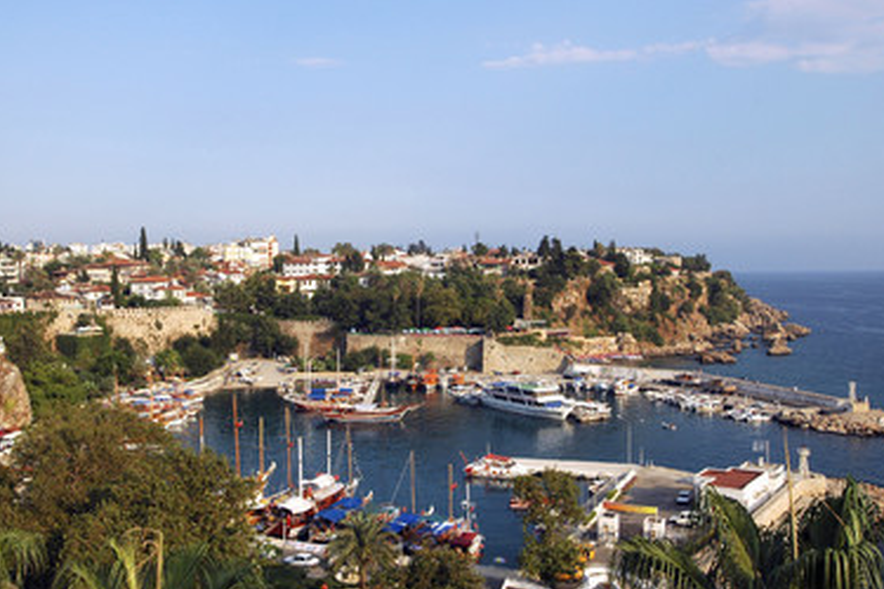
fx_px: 908
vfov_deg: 35.9
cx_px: 397
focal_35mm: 37
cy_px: 309
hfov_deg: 51.8
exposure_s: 1/320
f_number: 9
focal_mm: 22
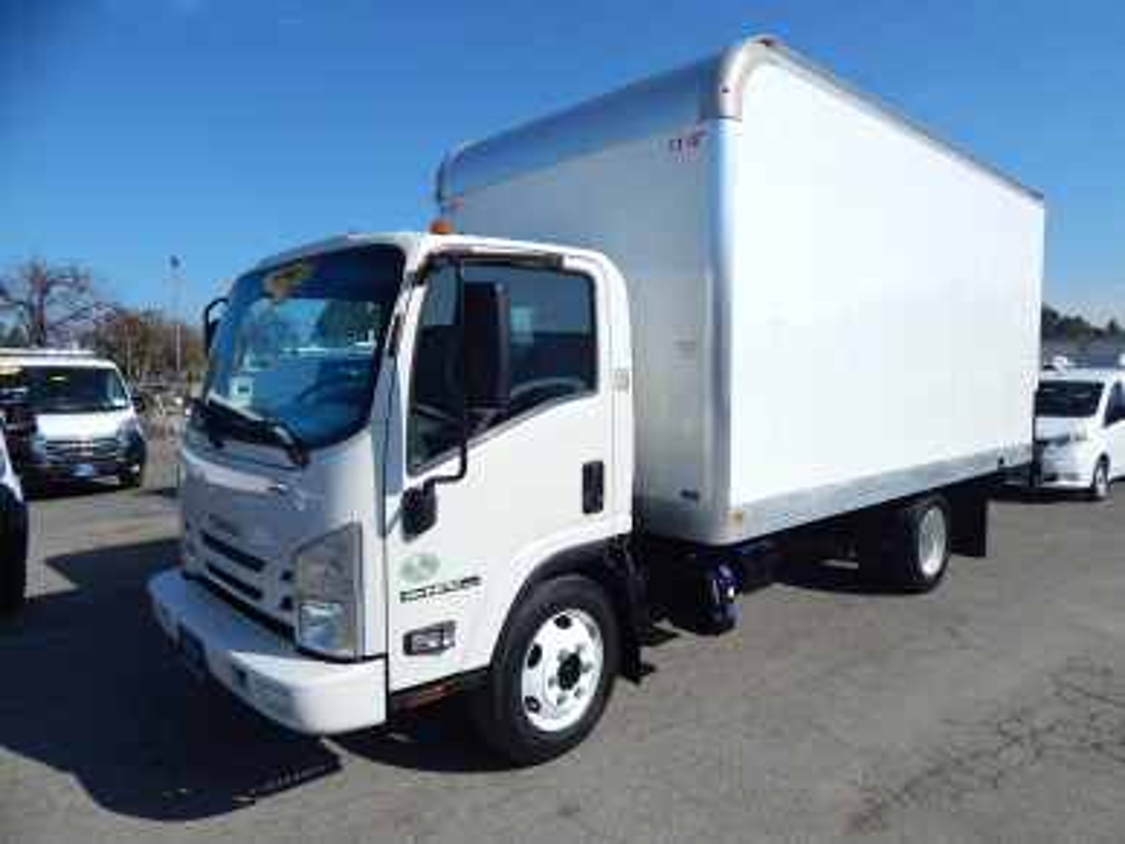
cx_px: 562
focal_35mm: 22
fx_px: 715
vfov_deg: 61.1
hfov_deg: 76.4
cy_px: 422
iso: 125
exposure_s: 1/1500
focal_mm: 4
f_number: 6
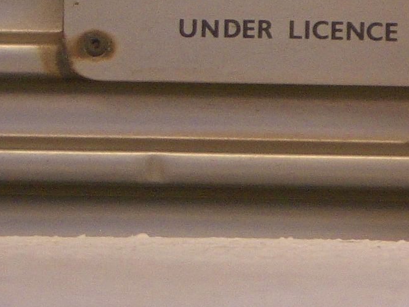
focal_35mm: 215
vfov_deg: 6.9
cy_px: 107
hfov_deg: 8.9
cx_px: 648
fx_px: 2540
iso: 100
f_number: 3.5
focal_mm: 10.2
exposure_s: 1/80
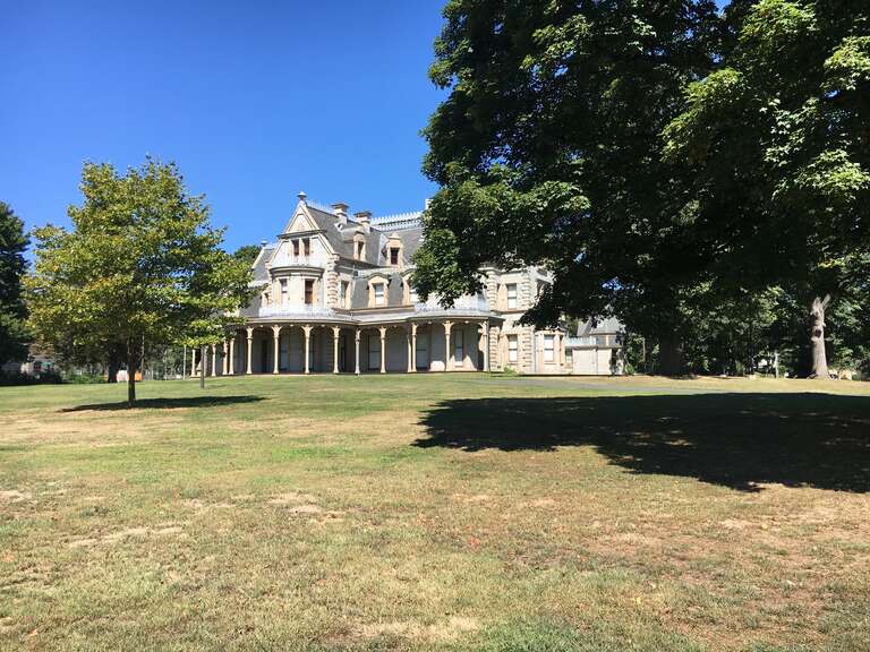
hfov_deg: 61.7
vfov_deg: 48.2
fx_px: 729
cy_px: 326
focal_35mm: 29
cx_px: 435
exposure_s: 1/962
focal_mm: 4.15
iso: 25
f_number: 2.2
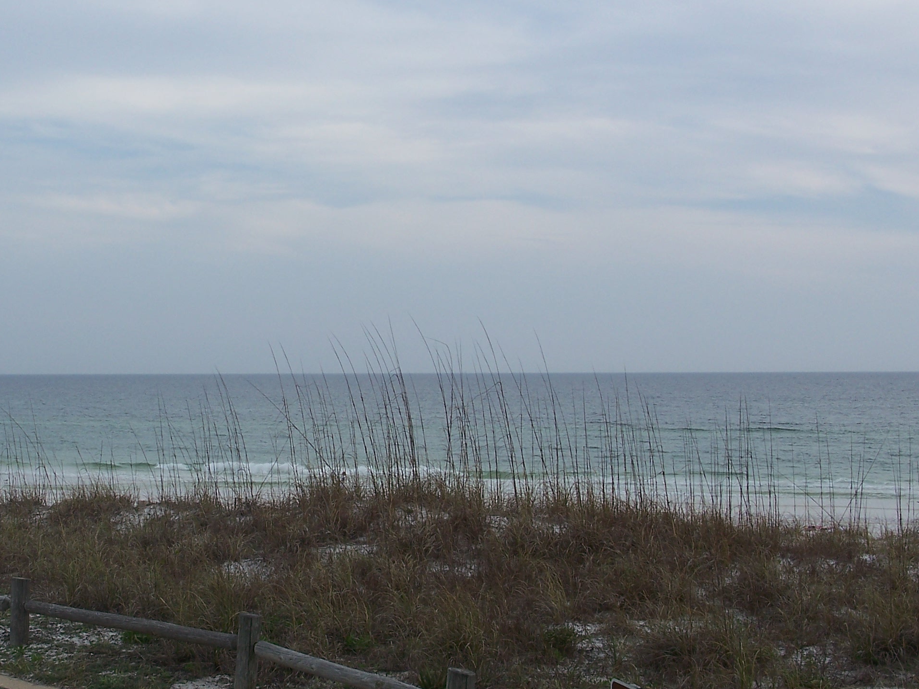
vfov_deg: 23.3
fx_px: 1673
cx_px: 273
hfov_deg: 30.4
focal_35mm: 63
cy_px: 349
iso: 64
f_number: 4
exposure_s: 1/400
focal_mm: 7.8
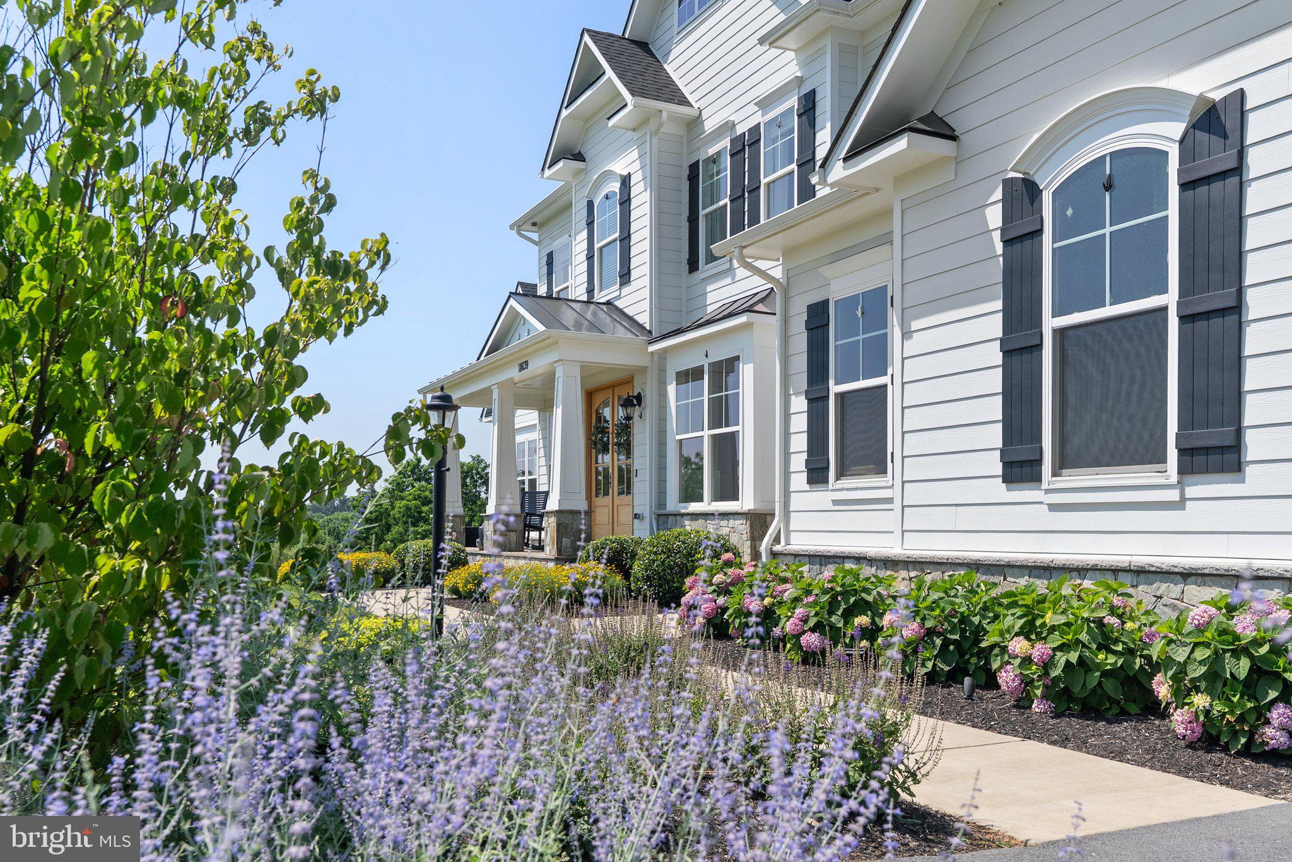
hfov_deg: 60.3
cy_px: 431
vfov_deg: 42.4
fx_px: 1113
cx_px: 646
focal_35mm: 31
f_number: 8
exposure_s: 1/1600
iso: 640
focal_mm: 31
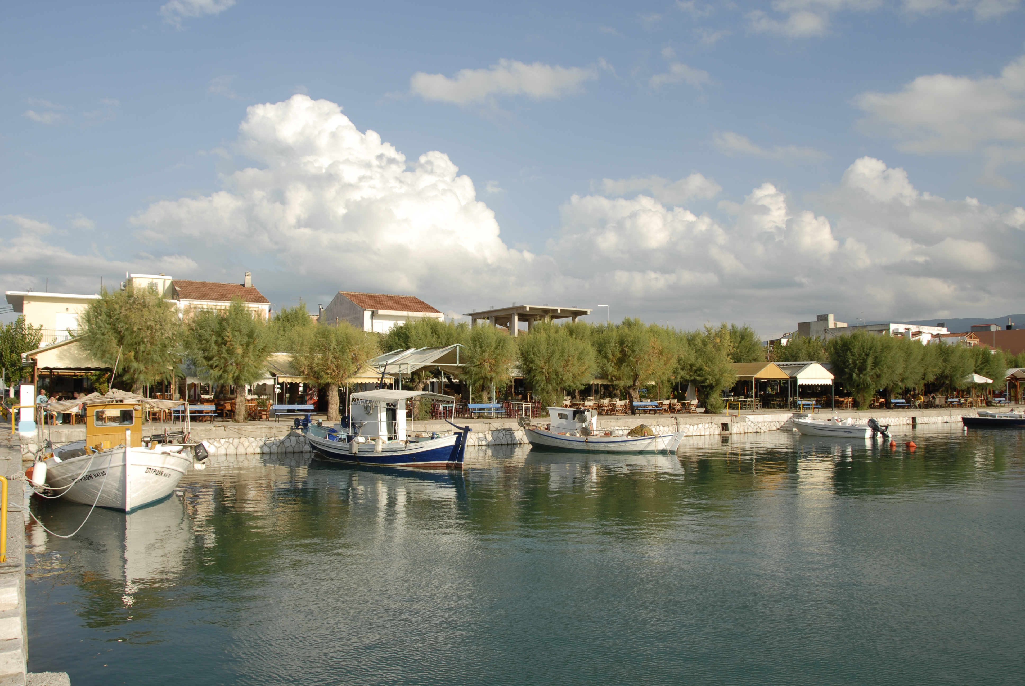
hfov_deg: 67.3
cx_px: 512
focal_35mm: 27
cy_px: 343
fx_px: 770
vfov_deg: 48.0
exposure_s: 1/200
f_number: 7.1
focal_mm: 18
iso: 100
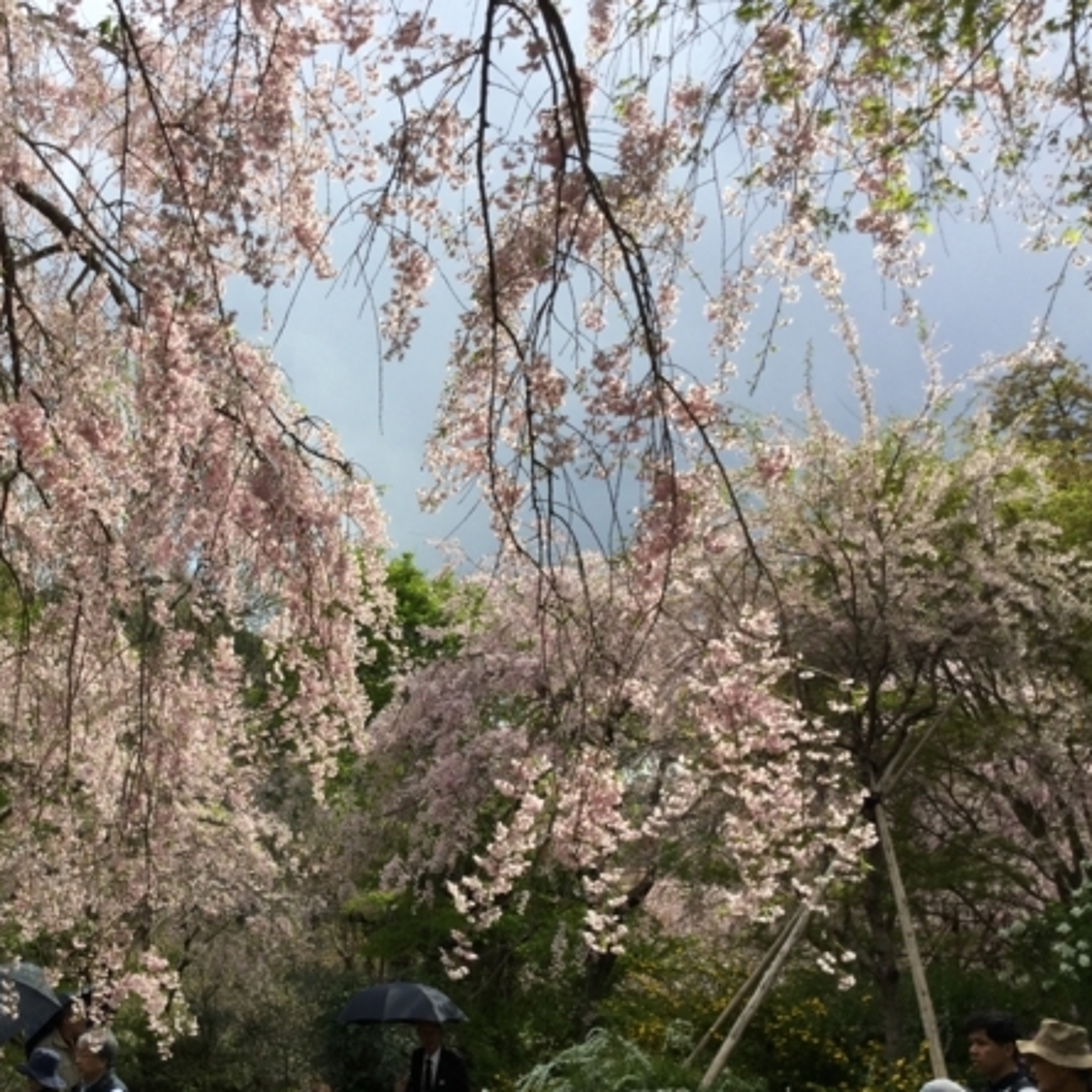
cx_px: 364
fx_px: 1321
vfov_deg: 44.9
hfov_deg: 44.3
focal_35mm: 37
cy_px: 551
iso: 25
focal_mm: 3.3
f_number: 2.4
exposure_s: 1/1431
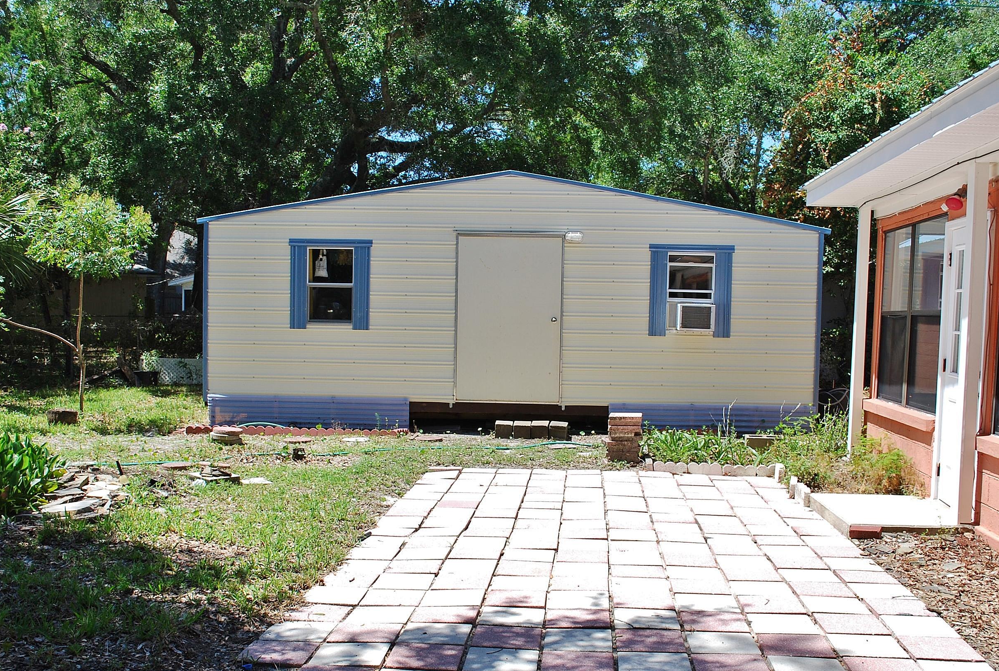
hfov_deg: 53.0
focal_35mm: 36
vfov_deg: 36.9
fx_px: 1001
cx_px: 496
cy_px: 391
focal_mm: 20
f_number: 8
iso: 100
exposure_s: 1/250
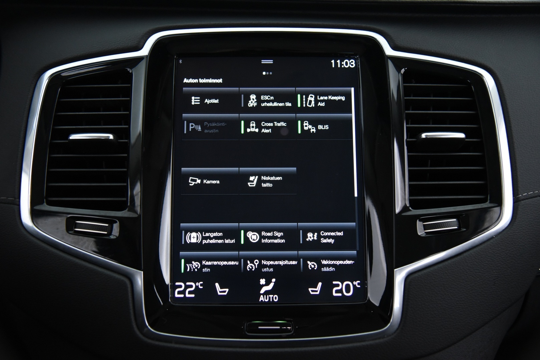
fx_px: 660
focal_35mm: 44
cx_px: 270
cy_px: 180
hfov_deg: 44.5
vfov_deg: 30.5
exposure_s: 1/40
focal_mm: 44
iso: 4000
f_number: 4
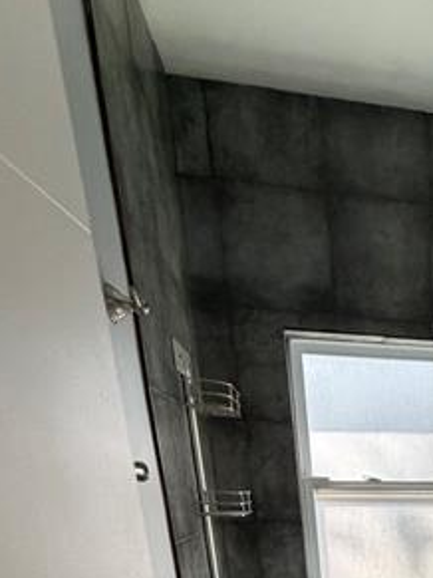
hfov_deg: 33.1
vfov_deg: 36.3
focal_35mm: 37
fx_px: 618
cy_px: 723
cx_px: 493
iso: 320
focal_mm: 2.22
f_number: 2.2
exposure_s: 1/120
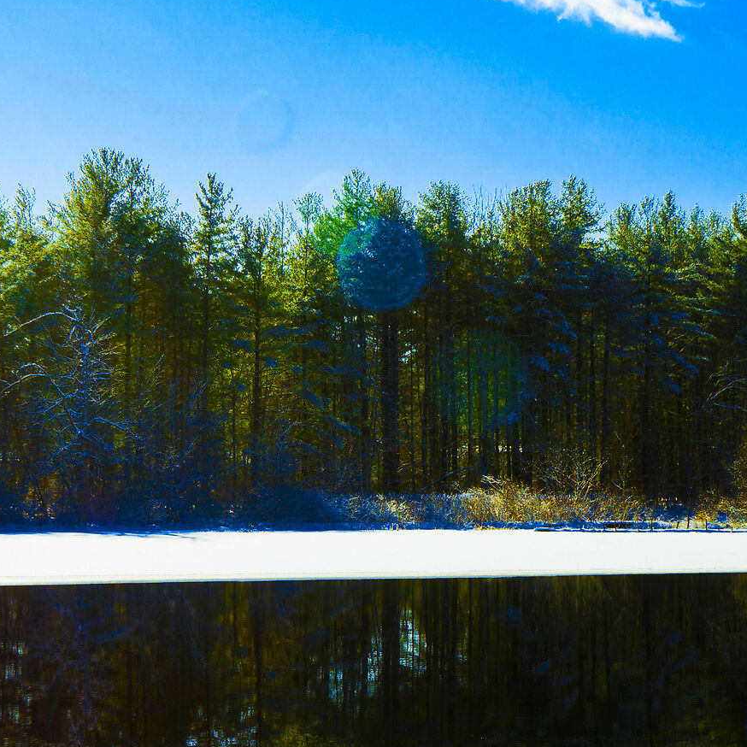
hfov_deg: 17.6
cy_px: 493
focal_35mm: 98
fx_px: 2393
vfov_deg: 17.7
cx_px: 576
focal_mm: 28
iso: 100
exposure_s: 1/100
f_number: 9
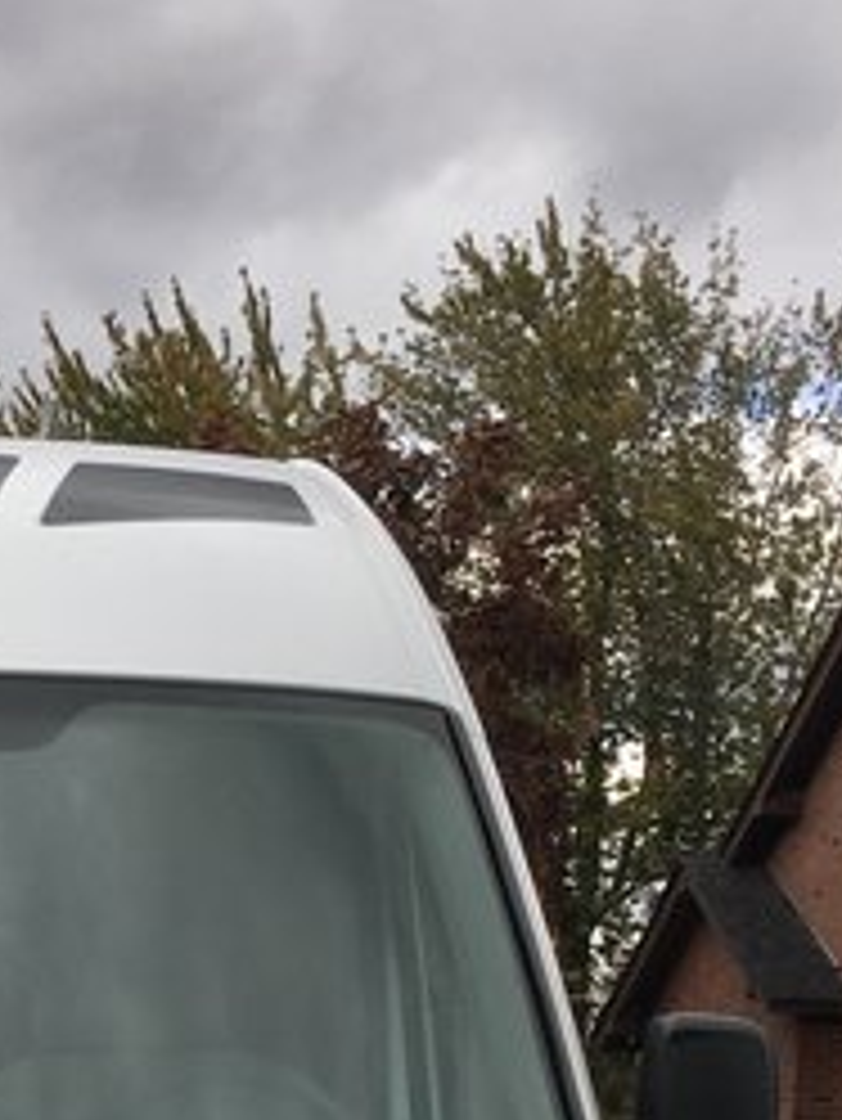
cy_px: 1642
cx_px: -122
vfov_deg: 18.8
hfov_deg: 15.4
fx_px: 3014
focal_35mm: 93
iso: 25
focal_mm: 4.15
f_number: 2.2
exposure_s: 1/523
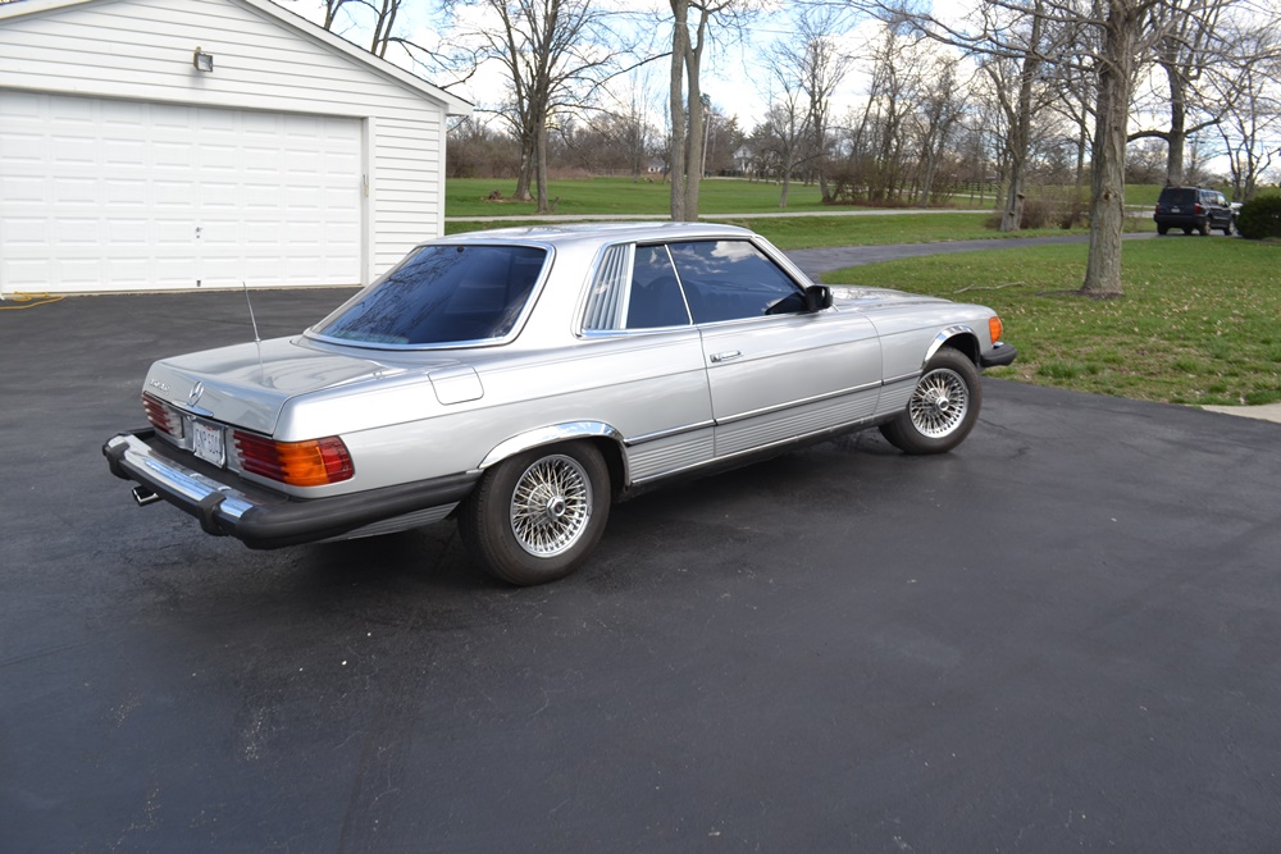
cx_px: 640
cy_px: 427
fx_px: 961
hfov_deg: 67.4
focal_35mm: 27
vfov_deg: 47.9
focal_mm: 18
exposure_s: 1/125
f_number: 5.6
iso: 100
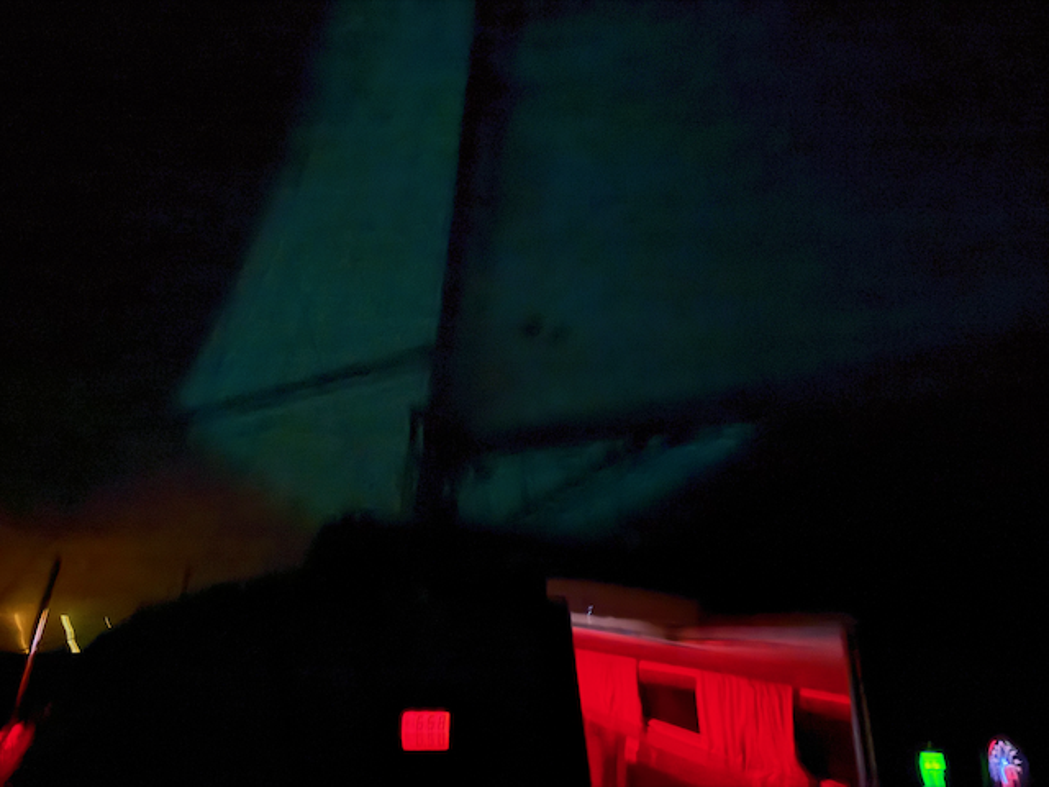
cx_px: 524
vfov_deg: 56.8
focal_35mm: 24
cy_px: 394
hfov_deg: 71.6
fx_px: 727
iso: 32000
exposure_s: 1/2
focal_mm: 6.76
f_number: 1.78
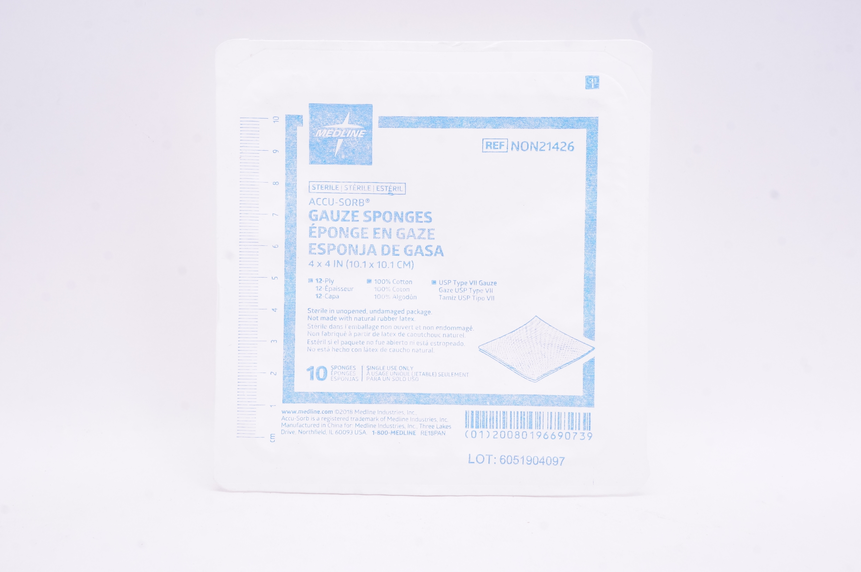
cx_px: 430
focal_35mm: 46
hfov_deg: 42.4
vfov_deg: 28.9
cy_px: 286
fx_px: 1111
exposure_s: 1/20
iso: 800
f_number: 16
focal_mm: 31
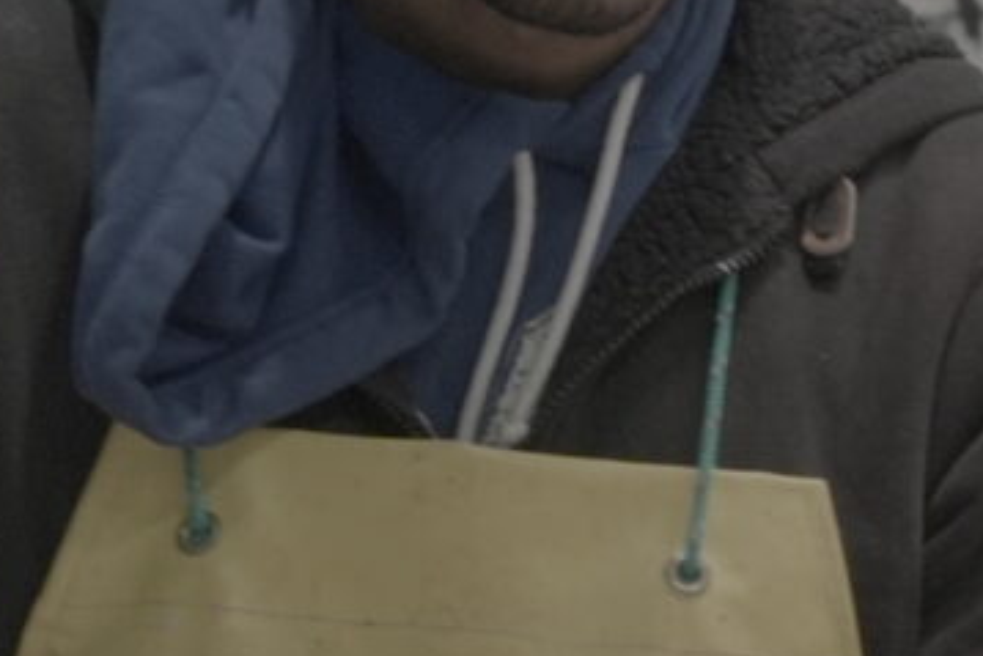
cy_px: 707
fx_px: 5463
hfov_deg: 10.1
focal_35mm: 200
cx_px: 1321
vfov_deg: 6.8
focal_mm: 28
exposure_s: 1/125
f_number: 4.5
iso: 3200
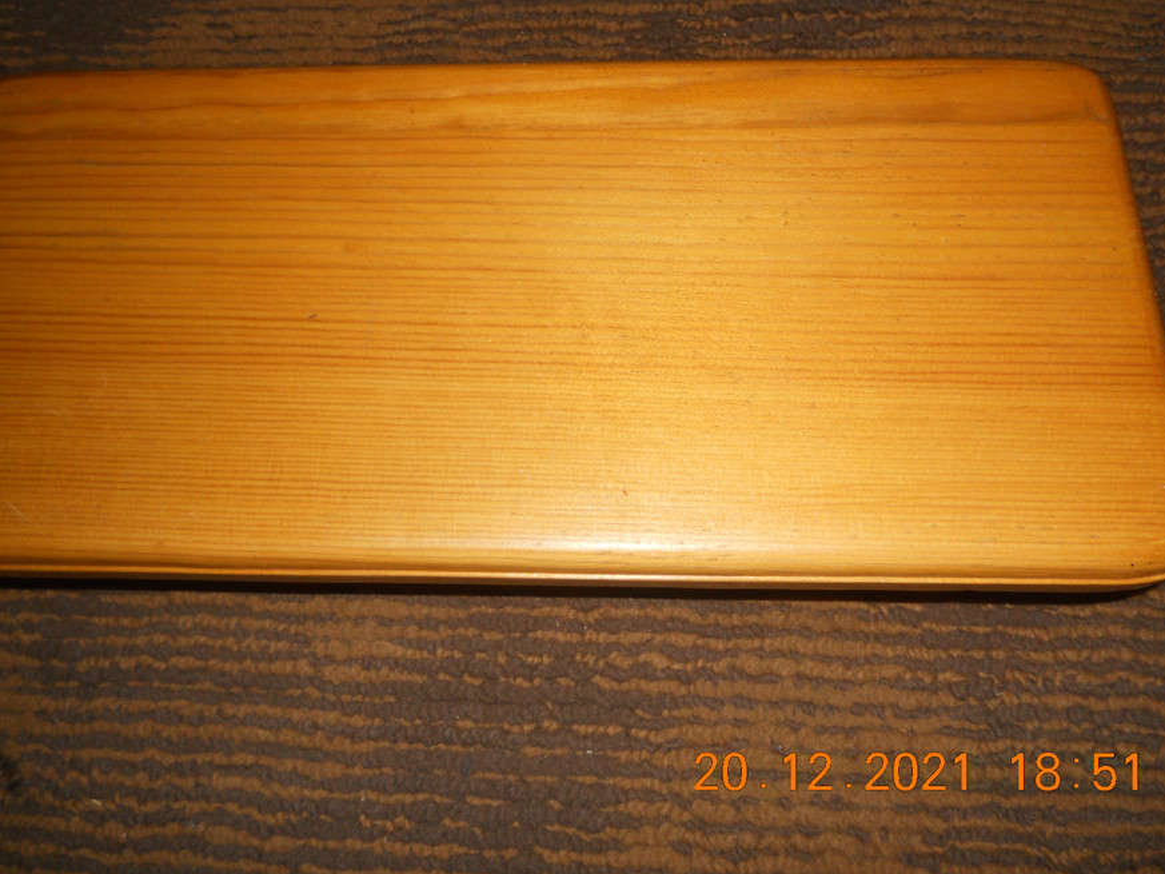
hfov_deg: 55.1
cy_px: 352
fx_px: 1111
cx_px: 498
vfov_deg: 42.8
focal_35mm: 33
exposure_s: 1/25
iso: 80
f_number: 3.2
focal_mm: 4.9
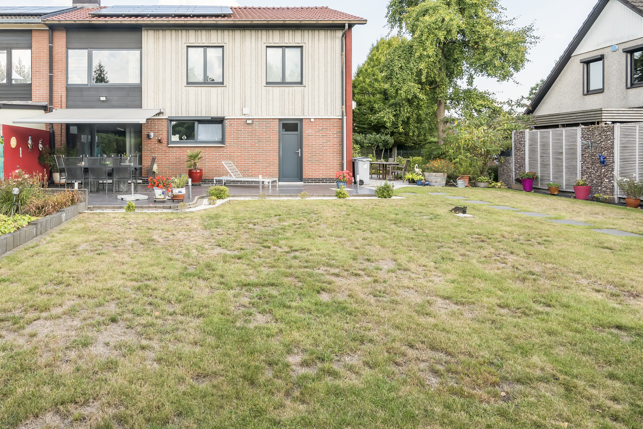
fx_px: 375
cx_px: 220
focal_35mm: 21
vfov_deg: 59.2
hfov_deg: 78.8
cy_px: 176
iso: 250
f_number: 8
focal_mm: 14
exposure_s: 1/250
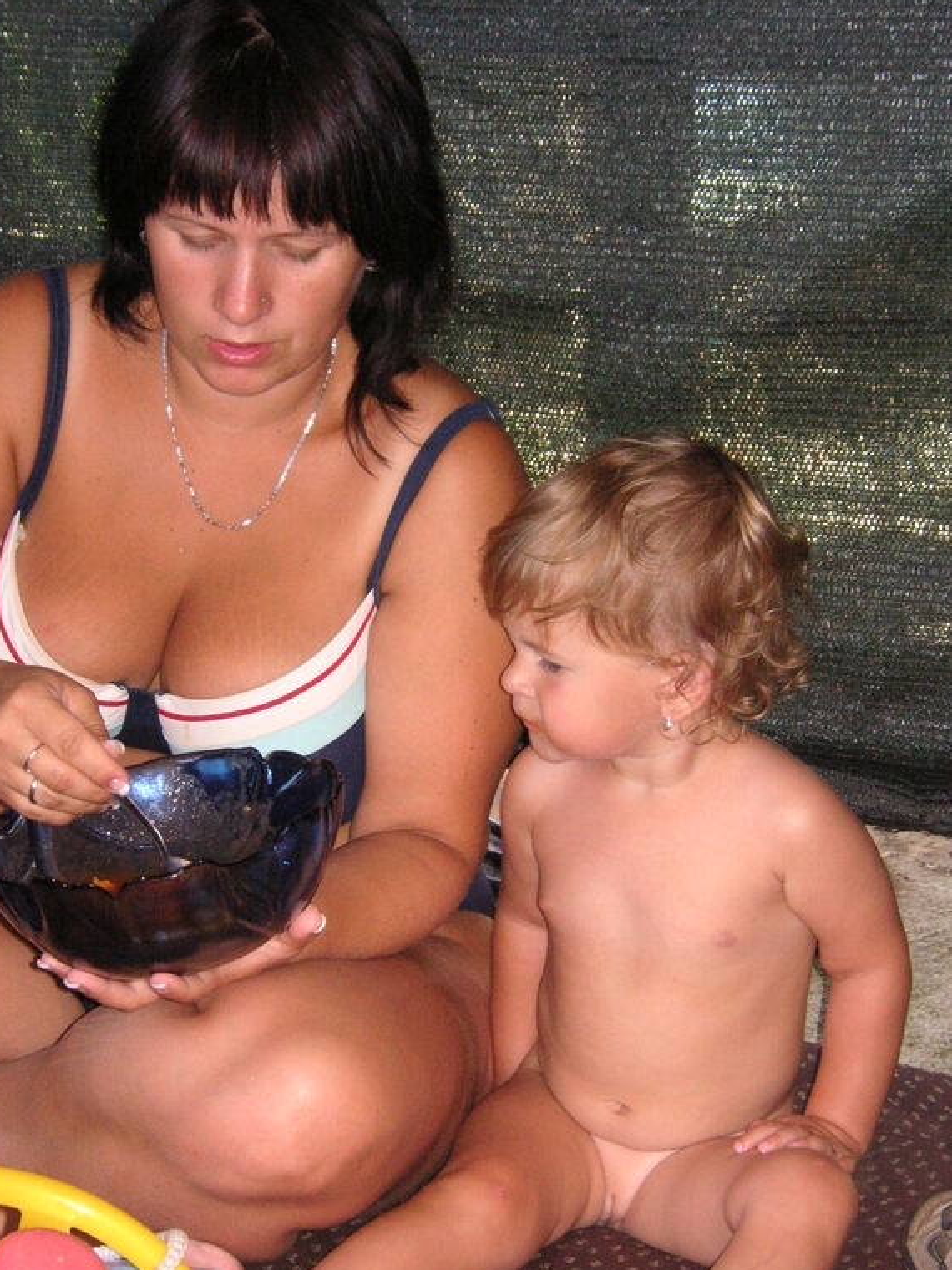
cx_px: 453
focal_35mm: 80
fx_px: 2934
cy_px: 652
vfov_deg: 24.4
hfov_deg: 18.4
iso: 160
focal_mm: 12.6
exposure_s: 1/90
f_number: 4.4
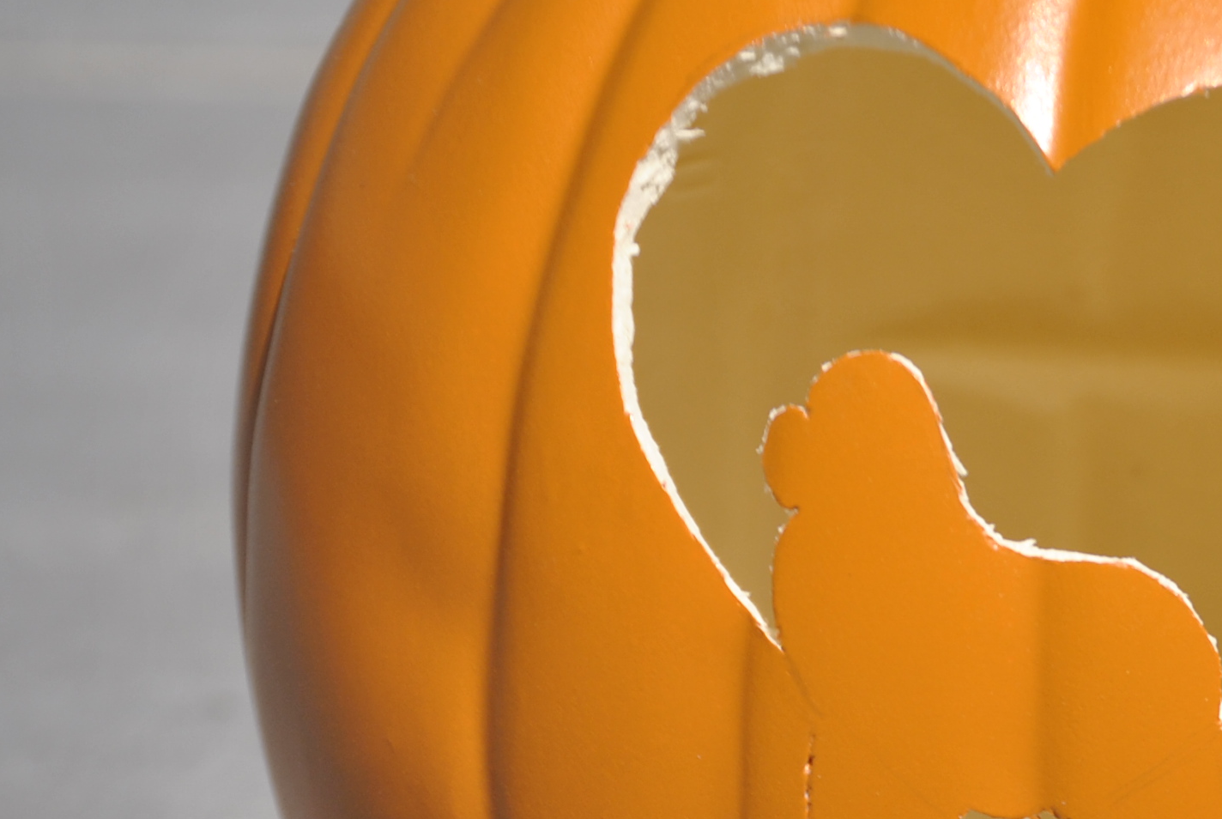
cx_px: 1356
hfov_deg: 5.3
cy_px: 546
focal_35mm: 387
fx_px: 13168
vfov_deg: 3.6
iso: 110
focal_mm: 95
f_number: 4.5
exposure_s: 1/1000
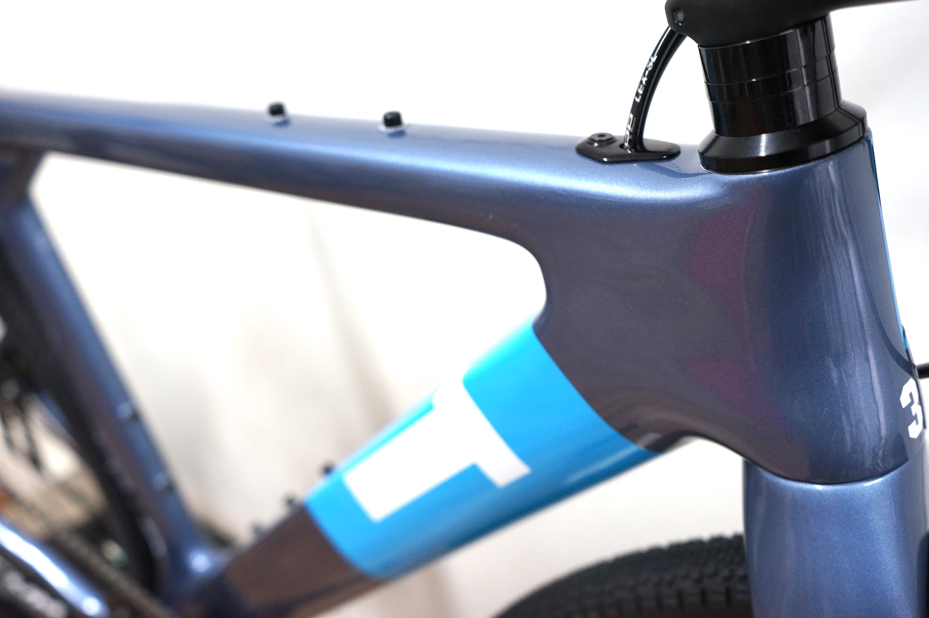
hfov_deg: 60.3
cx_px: 464
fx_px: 799
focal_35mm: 31
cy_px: 309
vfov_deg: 42.3
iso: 1250
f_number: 4
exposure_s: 1/60
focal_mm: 31
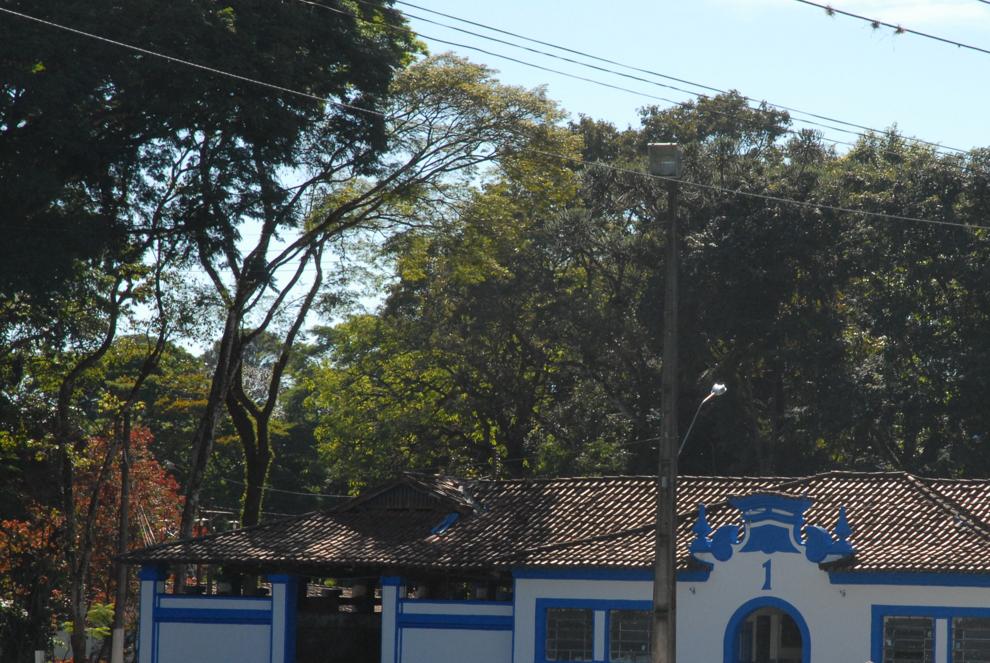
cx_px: 659
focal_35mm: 159
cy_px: 400
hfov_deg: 12.9
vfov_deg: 8.7
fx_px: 4378
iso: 400
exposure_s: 1/400
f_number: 10
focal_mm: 70
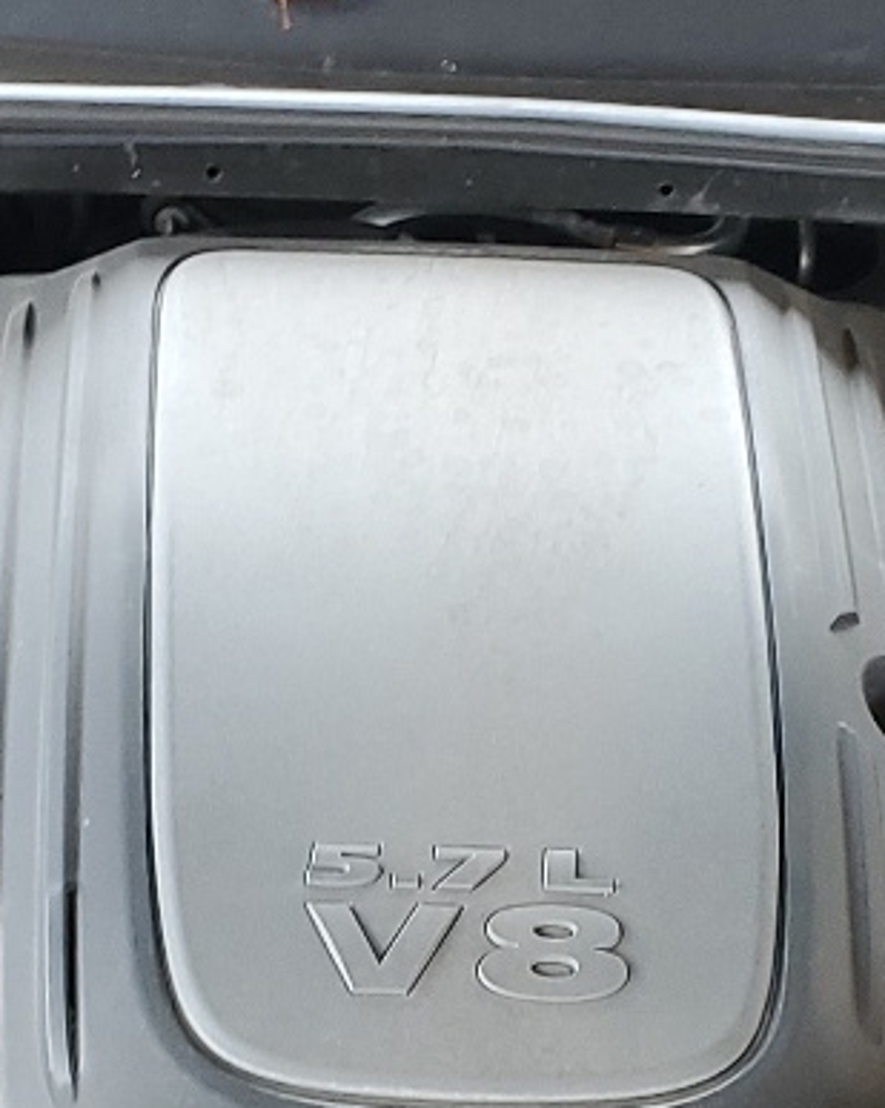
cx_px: 415
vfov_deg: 18.1
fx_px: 3442
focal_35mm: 105
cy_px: 910
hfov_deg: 14.7
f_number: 1.5
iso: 88
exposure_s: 1/60.2
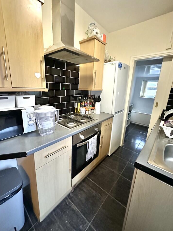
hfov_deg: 81.7
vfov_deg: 98.1
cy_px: 112
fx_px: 100
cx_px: 82
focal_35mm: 15
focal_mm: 2.22
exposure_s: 1/33
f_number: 2.2
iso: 1250
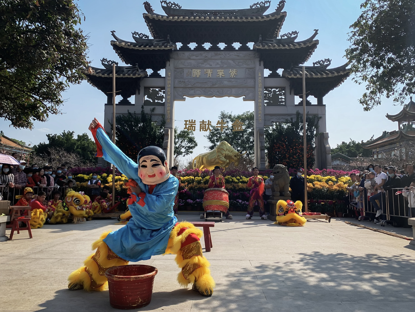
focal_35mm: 26
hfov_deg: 67.3
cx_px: 208
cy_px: 156
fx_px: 312
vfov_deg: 53.1
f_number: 1.8
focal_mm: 4.25
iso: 25
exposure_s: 1/2364
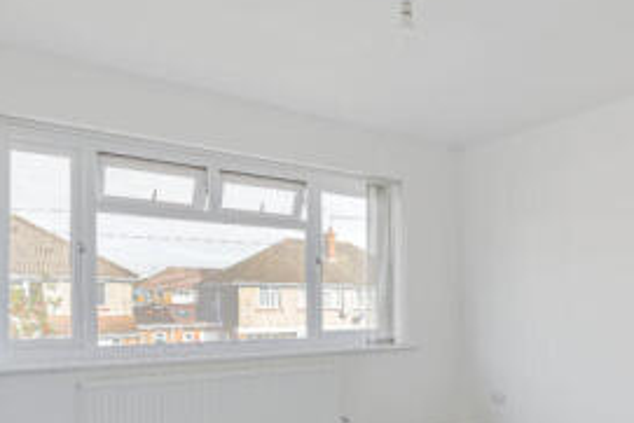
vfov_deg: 44.2
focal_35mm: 29
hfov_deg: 58.1
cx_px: 519
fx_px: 511
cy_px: 289
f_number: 9
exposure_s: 1/10
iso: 250
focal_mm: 12
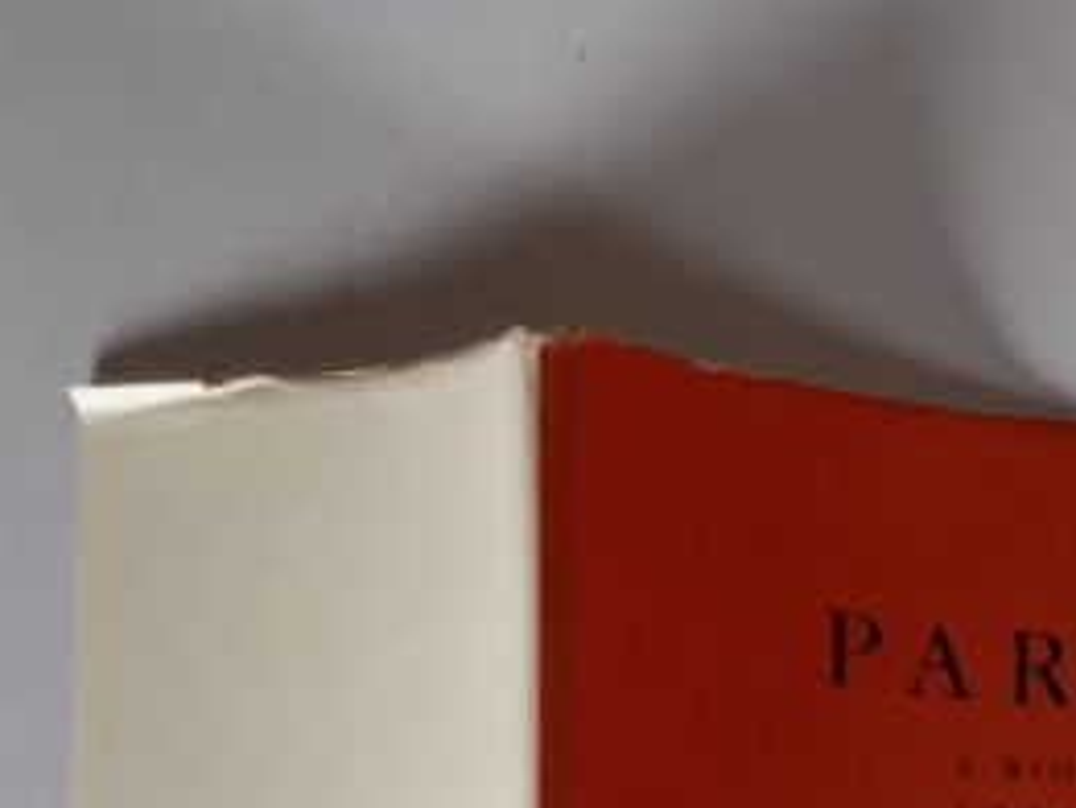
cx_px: 1773
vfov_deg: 12.8
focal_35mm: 102
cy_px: 1579
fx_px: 3172
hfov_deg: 16.8
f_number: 1.6
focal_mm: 4.2
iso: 50
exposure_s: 1/100
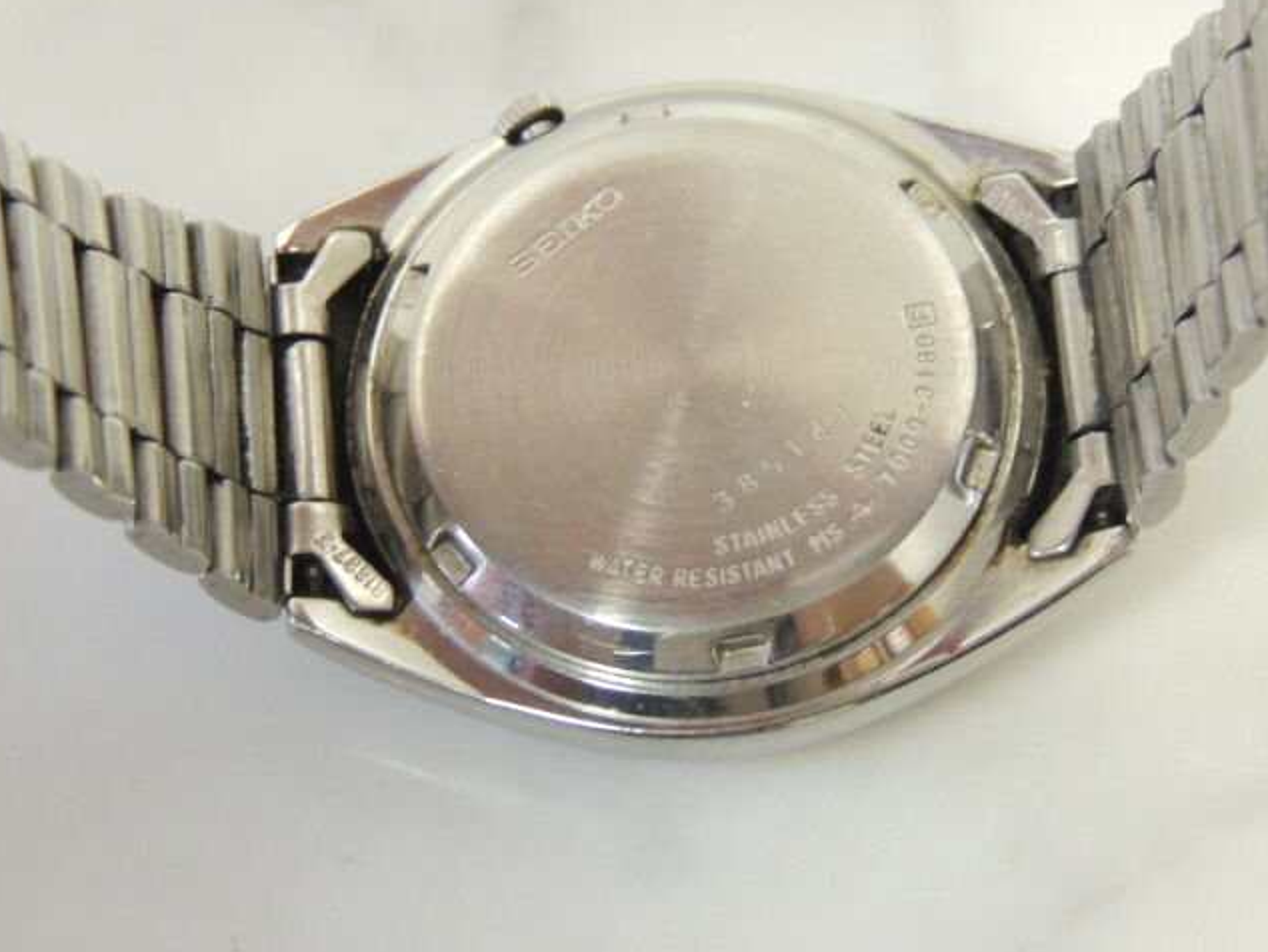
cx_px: 678
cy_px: 393
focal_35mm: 109
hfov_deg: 18.0
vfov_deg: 13.6
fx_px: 3994
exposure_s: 1/20
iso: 800
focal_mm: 16
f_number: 4.1
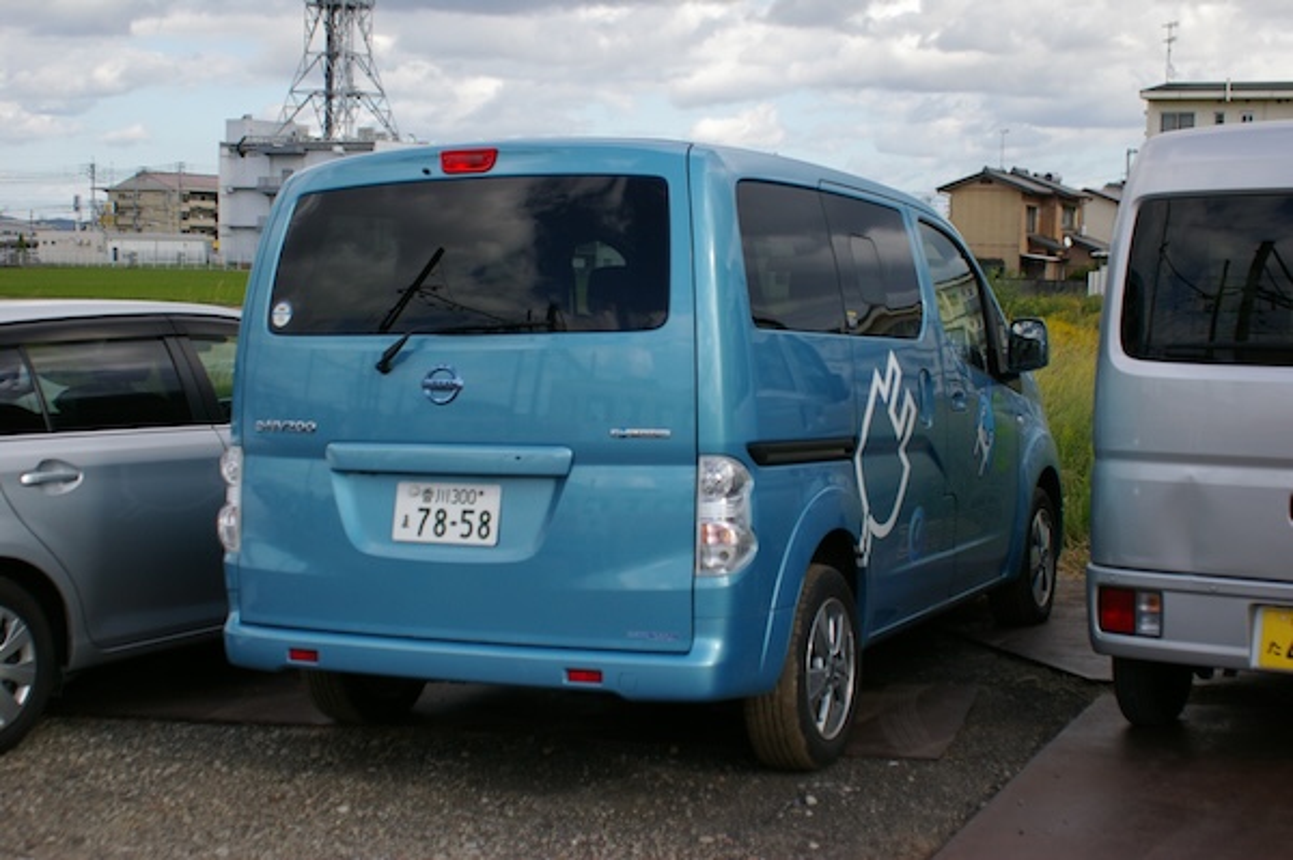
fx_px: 1830
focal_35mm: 51
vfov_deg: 26.4
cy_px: 430
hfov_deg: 38.9
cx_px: 646
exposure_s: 1/2000
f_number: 4
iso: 400
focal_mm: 34
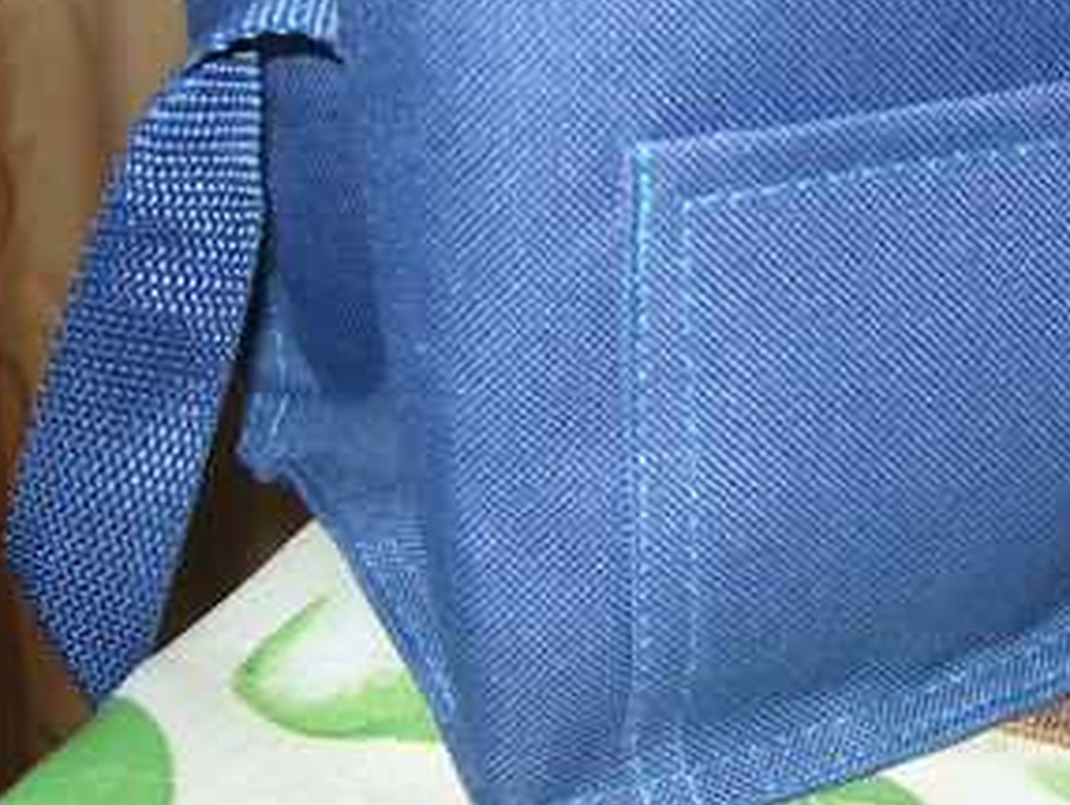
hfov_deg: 26.0
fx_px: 2258
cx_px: 917
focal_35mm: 73
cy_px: 208
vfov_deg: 20.1
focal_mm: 7.8
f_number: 2.8
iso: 64
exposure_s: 1/60.1
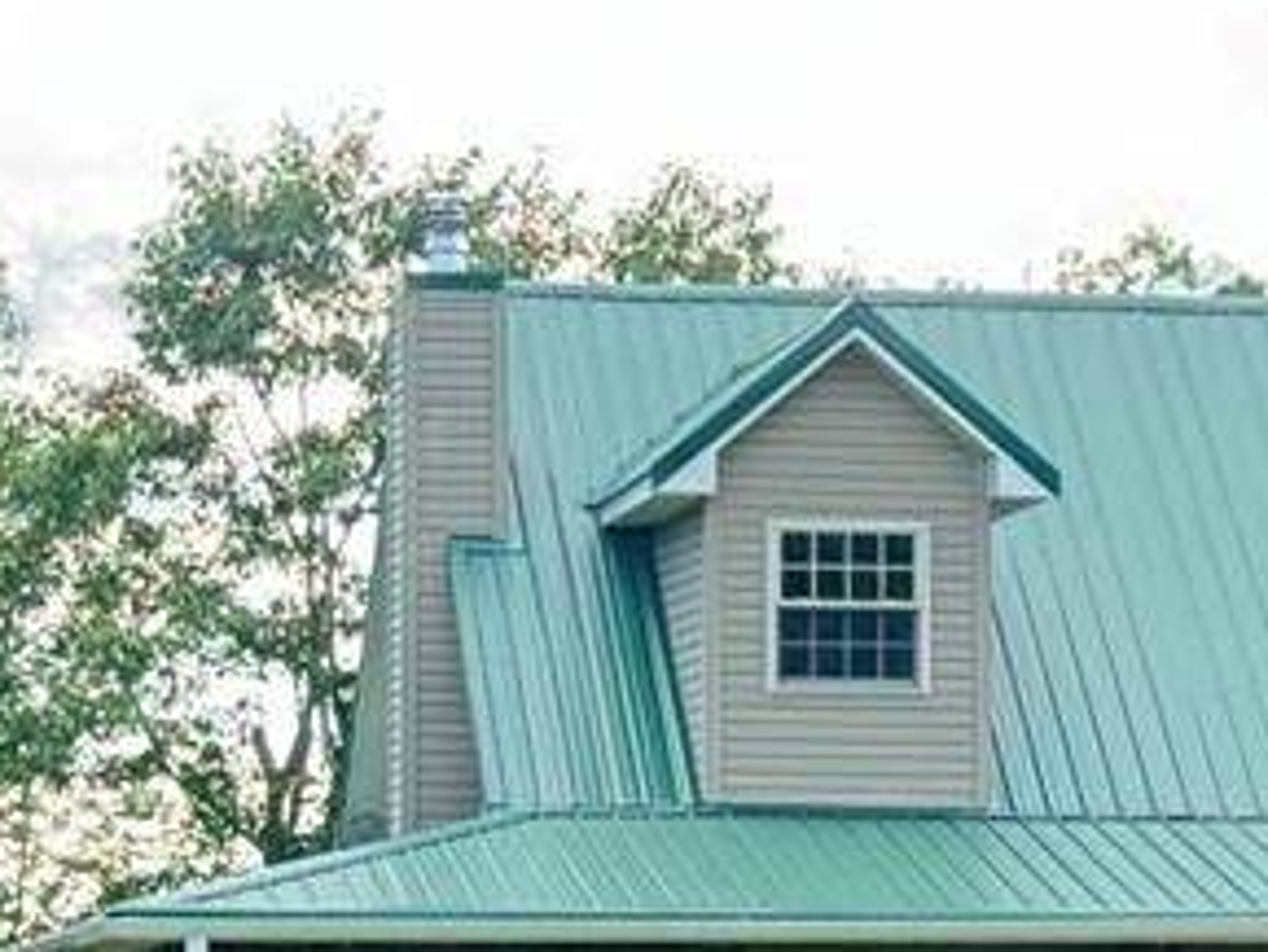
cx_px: 1299
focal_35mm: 170
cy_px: 820
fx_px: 6230
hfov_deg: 11.5
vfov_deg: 8.7
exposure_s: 1/128
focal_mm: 6.76
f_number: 1.78
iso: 64
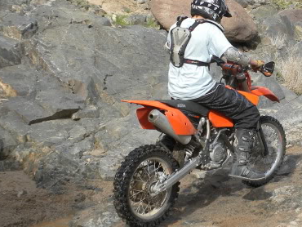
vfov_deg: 18.5
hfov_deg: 24.3
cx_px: 199
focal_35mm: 80
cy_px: 113
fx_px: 698
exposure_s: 1/513
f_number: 3.5
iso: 82
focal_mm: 6.6
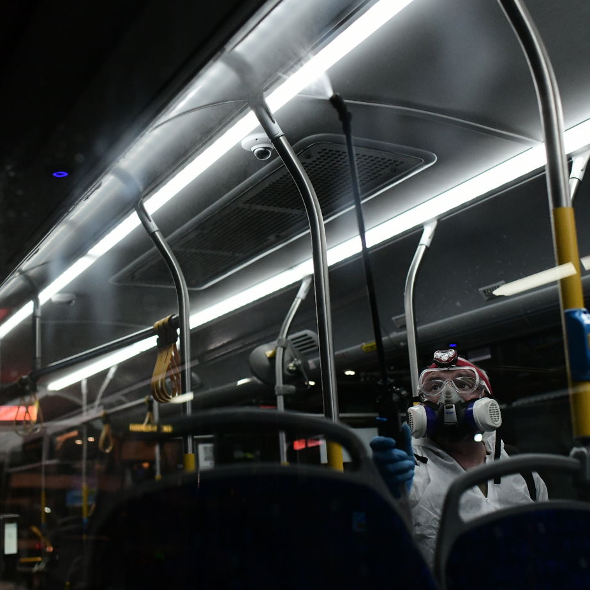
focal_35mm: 45
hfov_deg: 37.5
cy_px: 294
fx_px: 868
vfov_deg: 37.6
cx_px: 284
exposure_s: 1/250
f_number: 2.8
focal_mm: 35
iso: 6400
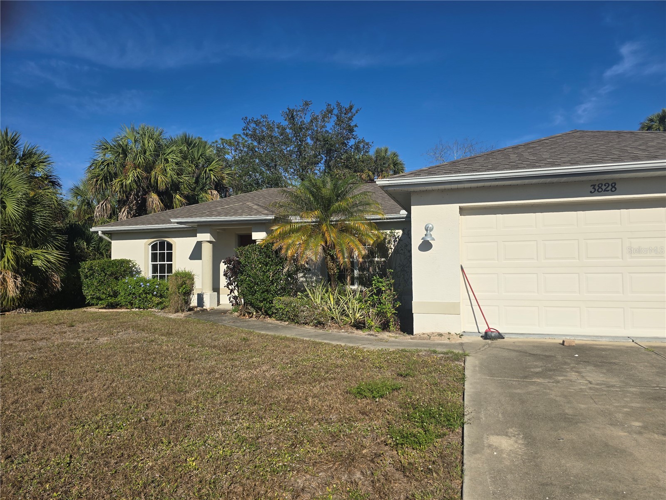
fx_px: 443
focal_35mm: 23
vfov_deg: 58.9
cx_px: 333
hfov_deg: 73.9
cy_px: 250
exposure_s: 1/1395
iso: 12
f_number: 1.7
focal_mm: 6.3
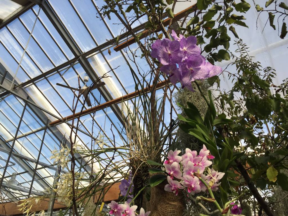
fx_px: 241
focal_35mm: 29
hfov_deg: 61.7
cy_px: 108
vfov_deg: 48.2
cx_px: 144
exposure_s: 1/380
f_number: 2.2
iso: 32
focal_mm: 4.15
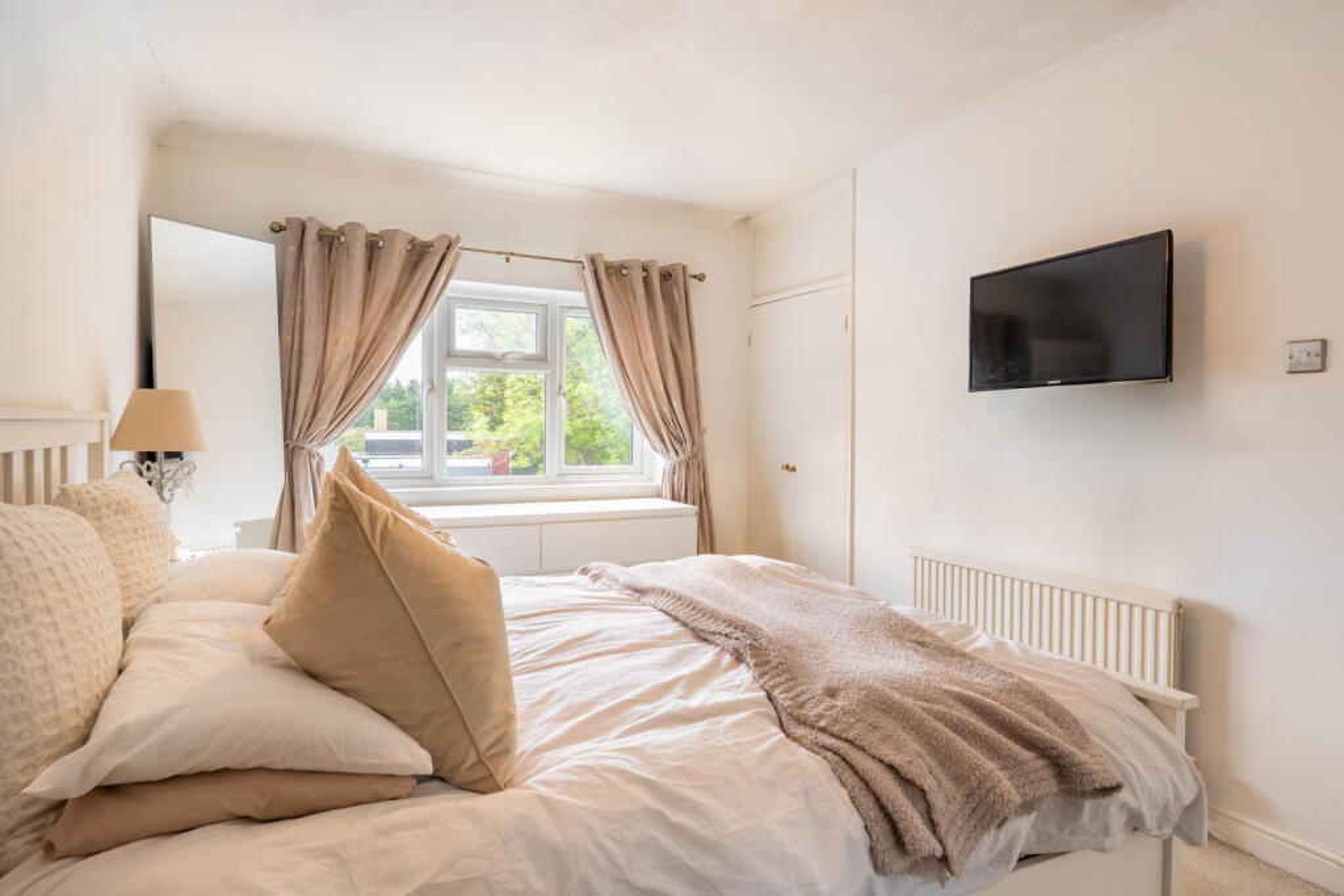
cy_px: 448
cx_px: 672
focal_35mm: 20
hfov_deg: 82.6
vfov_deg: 60.7
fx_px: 765
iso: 320
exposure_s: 1/125
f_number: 8
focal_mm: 20.5
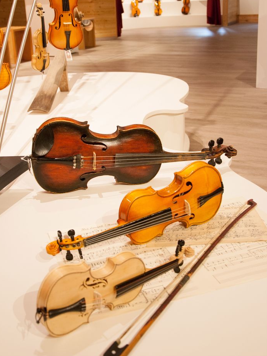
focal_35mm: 47
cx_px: 125
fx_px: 479
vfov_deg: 40.5
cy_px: 139
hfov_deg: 31.1
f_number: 4
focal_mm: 25
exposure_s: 1/20
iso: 250
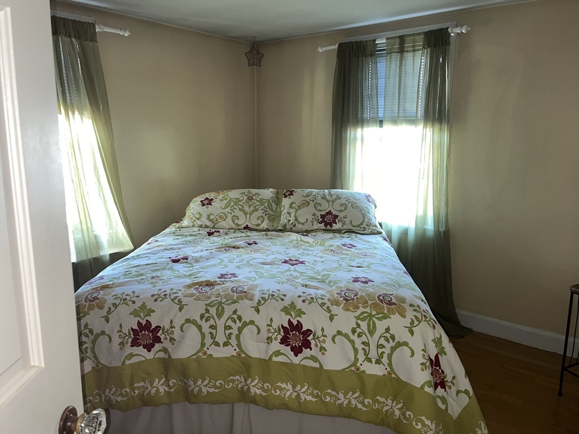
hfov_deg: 67.3
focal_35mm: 26
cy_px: 217
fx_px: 435
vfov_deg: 53.1
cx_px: 290
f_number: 1.6
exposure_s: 1/11
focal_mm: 5.1
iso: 125
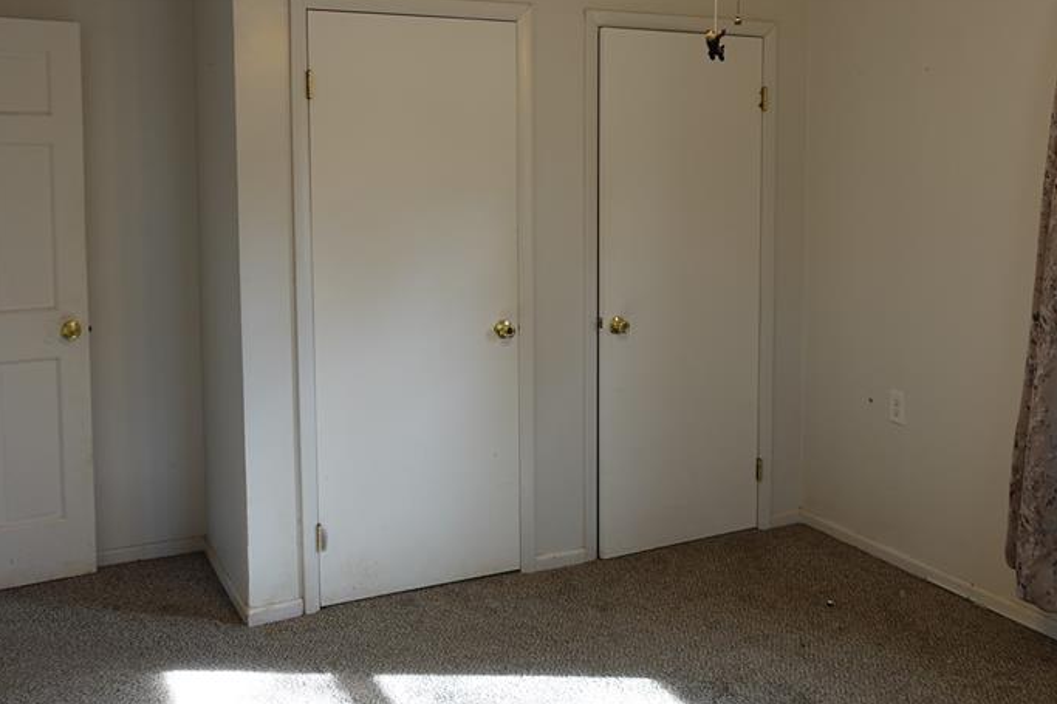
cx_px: 539
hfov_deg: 53.1
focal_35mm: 36
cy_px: 244
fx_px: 1057
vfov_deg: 36.5
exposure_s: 1/40
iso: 125
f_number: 3.5
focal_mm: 9.4
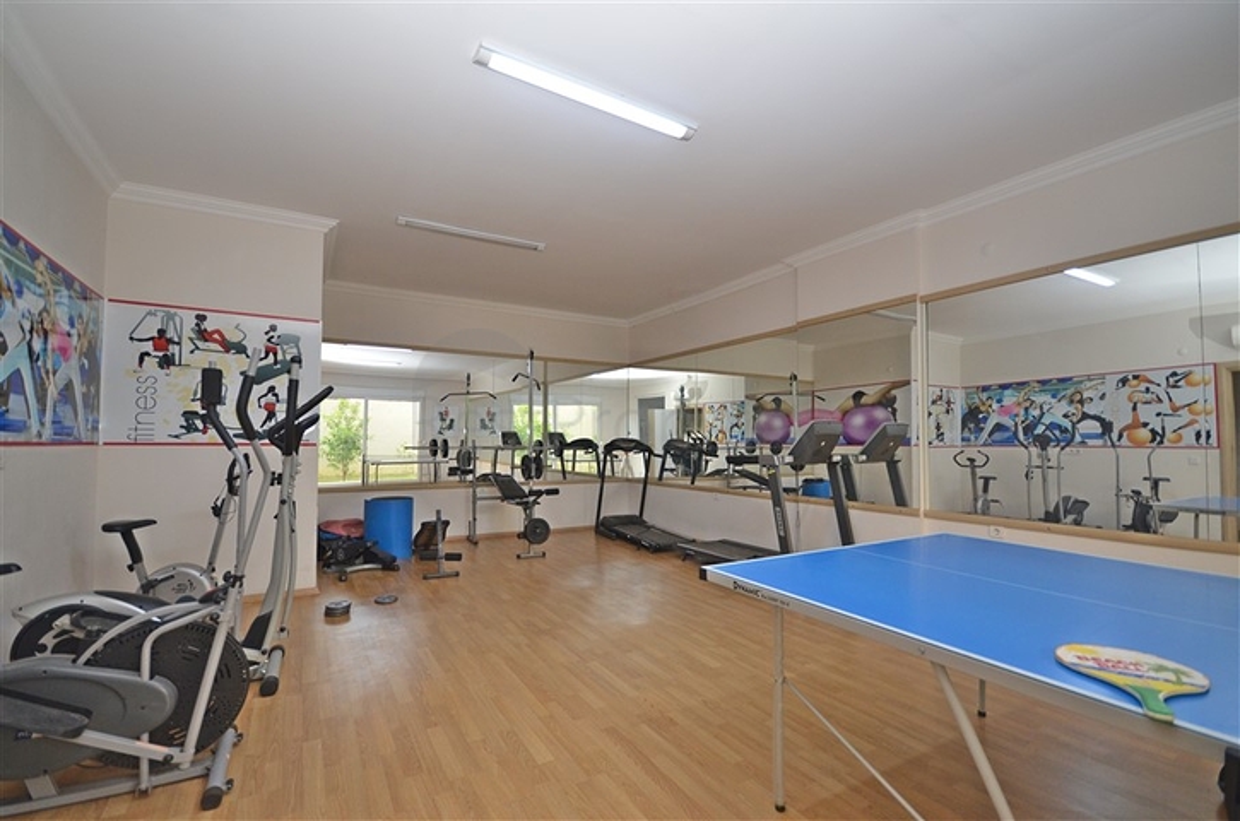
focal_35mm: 15
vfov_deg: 77.1
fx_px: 516
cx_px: 620
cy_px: 410
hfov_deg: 100.5
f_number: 4
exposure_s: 1/60
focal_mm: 10
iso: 800
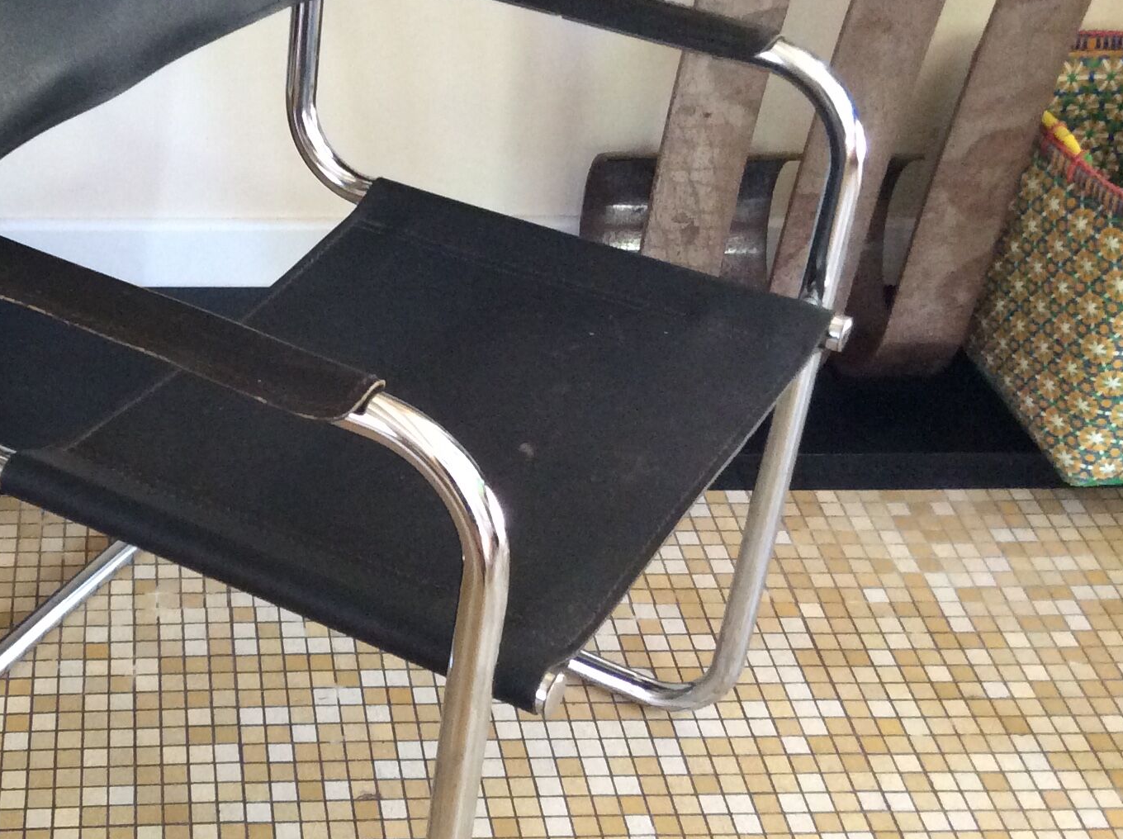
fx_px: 1976
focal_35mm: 61
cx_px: 261
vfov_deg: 24.0
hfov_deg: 31.1
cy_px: 424
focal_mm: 3.3
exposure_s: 1/25
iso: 160
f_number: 2.4
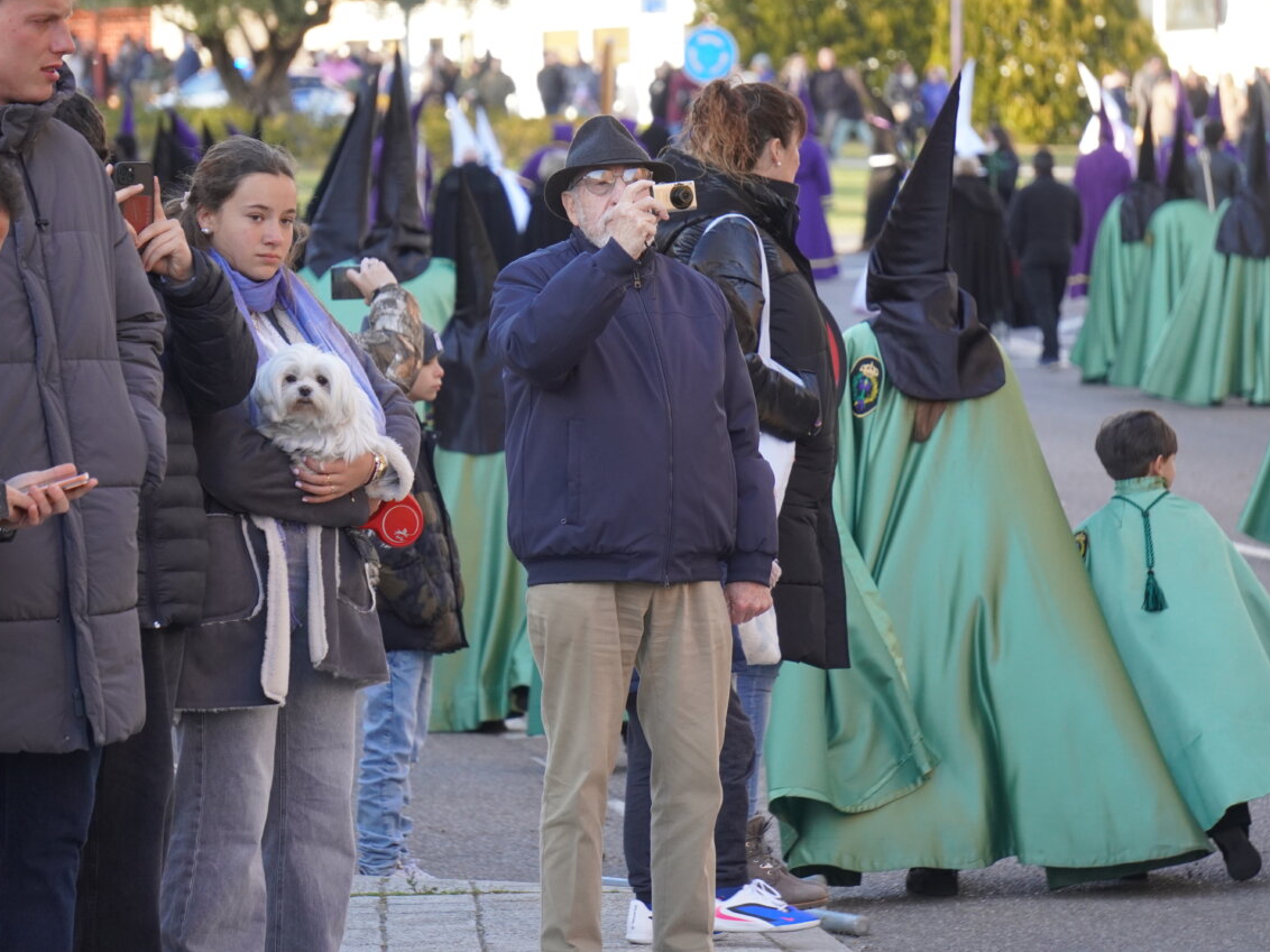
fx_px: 9155
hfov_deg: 7.9
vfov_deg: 6.0
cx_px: 709
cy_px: 475
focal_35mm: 250
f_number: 6.3
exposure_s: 1/250
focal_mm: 153
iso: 800
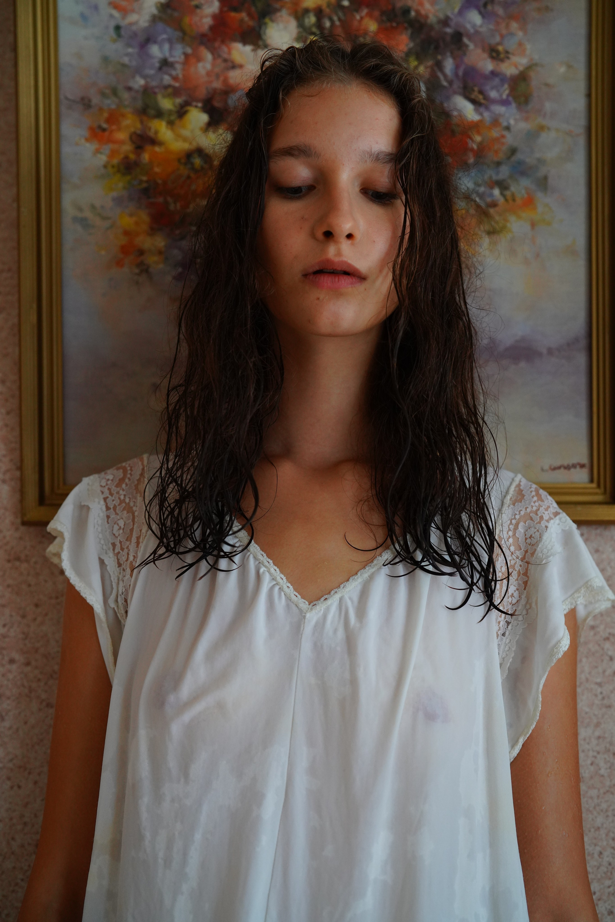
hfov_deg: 27.0
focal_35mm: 50
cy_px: 461
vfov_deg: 39.6
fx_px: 1281
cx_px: 308
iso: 2000
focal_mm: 50
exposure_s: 1/125
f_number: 2.8
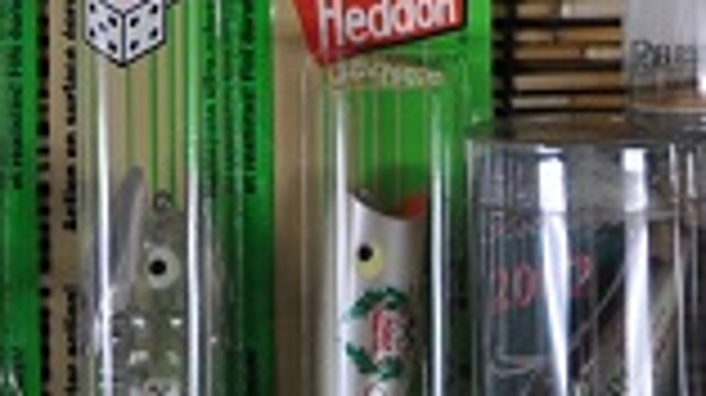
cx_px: 355
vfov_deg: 8.2
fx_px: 2656
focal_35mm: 142
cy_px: -324
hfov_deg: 15.1
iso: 450
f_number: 4
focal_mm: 22
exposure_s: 1/60
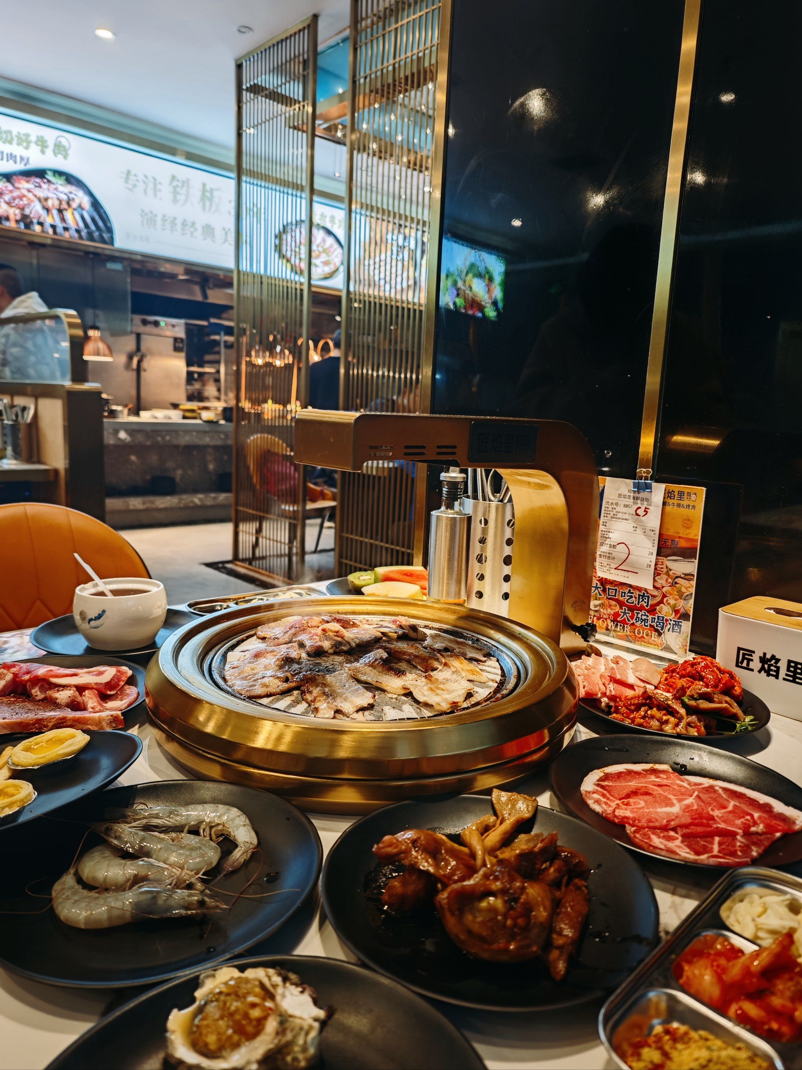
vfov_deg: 73.9
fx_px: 711
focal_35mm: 23
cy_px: 535
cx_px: 401
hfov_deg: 58.9
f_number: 1.6
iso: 320
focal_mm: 6.55
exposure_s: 1/50.3
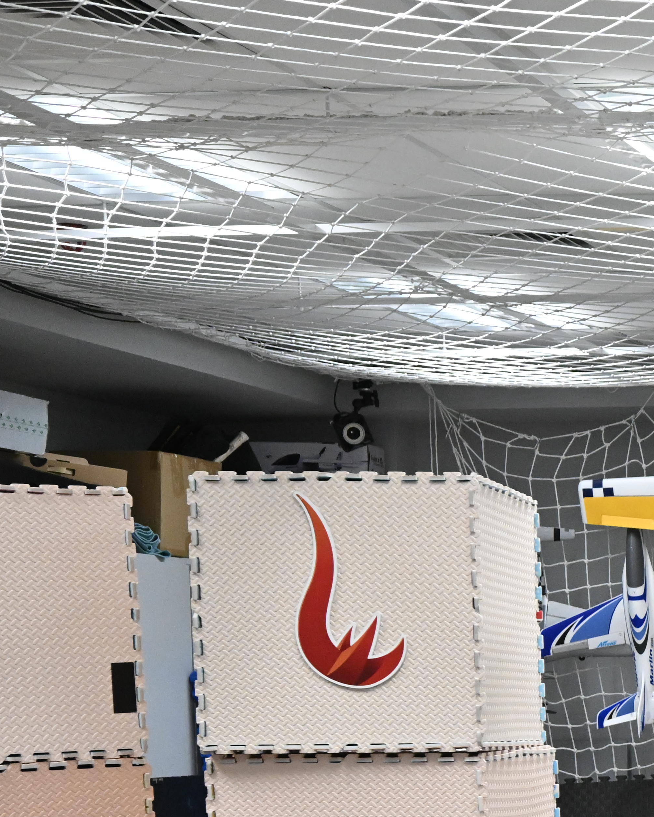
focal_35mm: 93
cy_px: 884
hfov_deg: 14.0
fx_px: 2250
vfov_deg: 19.8
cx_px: 1301
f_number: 5
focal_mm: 30
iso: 3200
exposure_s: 1/200
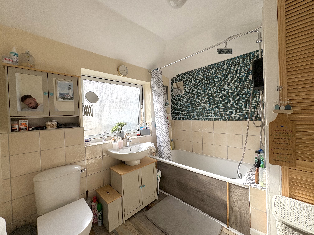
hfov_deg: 102.1
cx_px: 157
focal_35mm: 14
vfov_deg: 85.7
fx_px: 127
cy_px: 118
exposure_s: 1/327
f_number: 2.2
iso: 40
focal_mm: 2.22
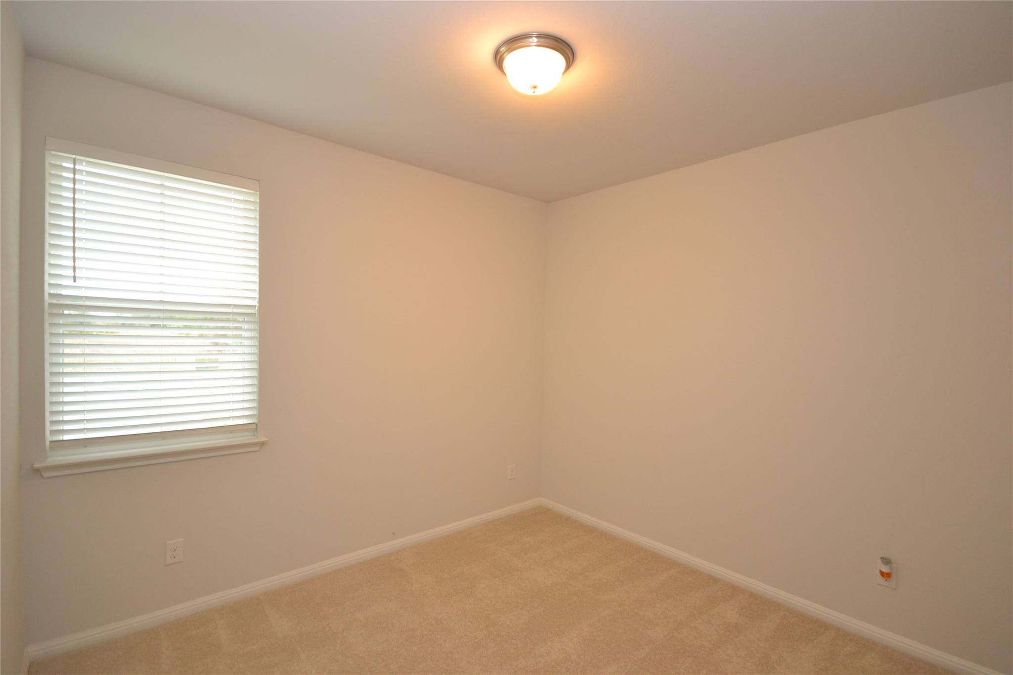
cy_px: 338
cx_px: 506
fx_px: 464
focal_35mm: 16
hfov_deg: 95.0
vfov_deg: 72.0
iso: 720
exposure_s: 1/60
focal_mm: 11
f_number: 4.2
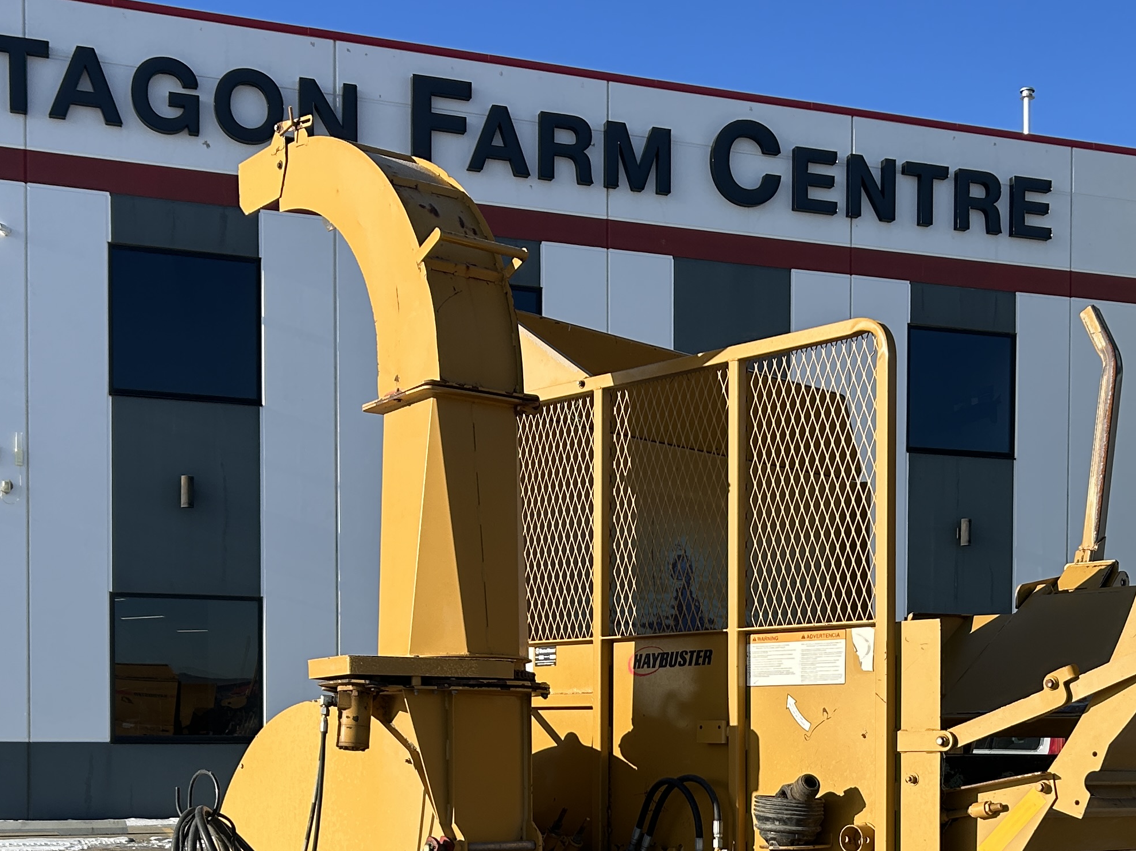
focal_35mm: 53
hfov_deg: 36.0
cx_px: 704
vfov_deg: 26.7
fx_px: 1739
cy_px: 739
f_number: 1.5
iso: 50
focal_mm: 5.7
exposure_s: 1/2994
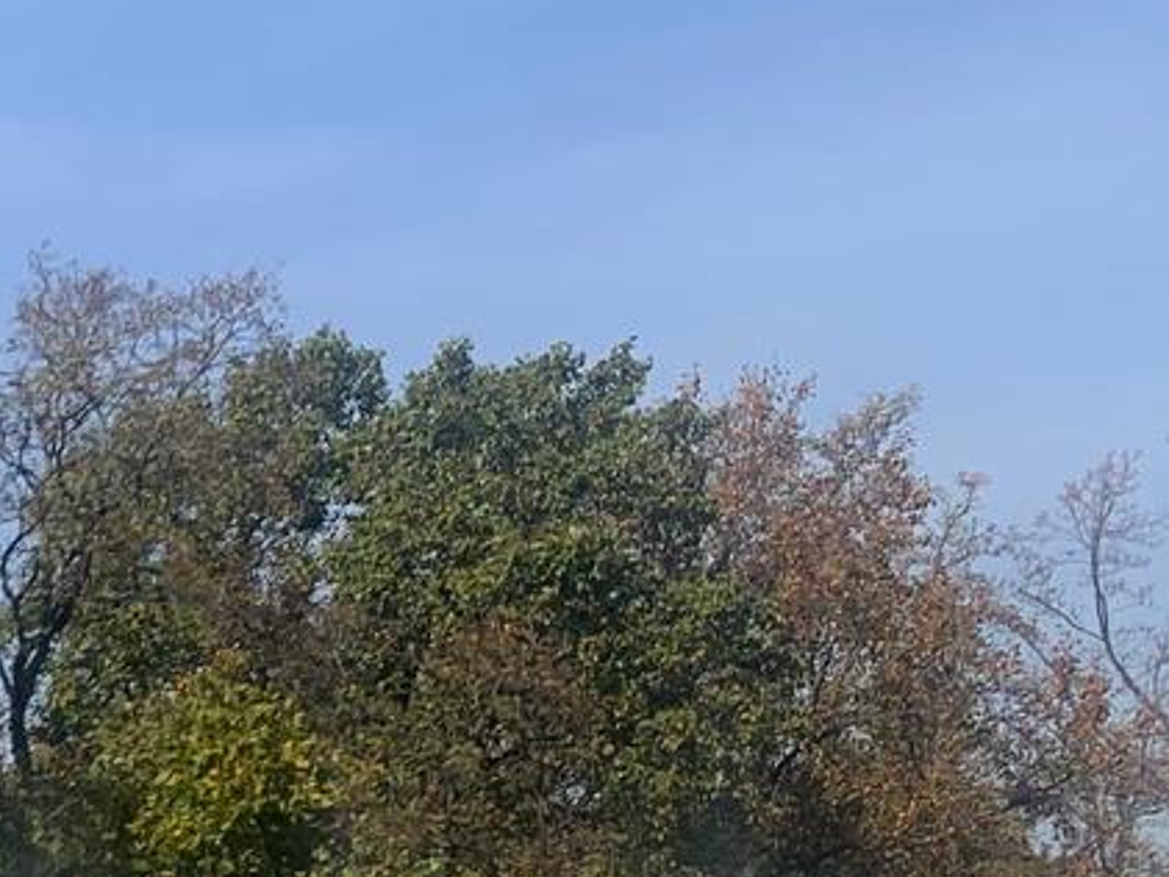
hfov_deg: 18.3
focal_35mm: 89
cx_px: -802
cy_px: 1171
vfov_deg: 15.7
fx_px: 3006
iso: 25
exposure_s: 1/3289
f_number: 1.8
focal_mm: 4.25
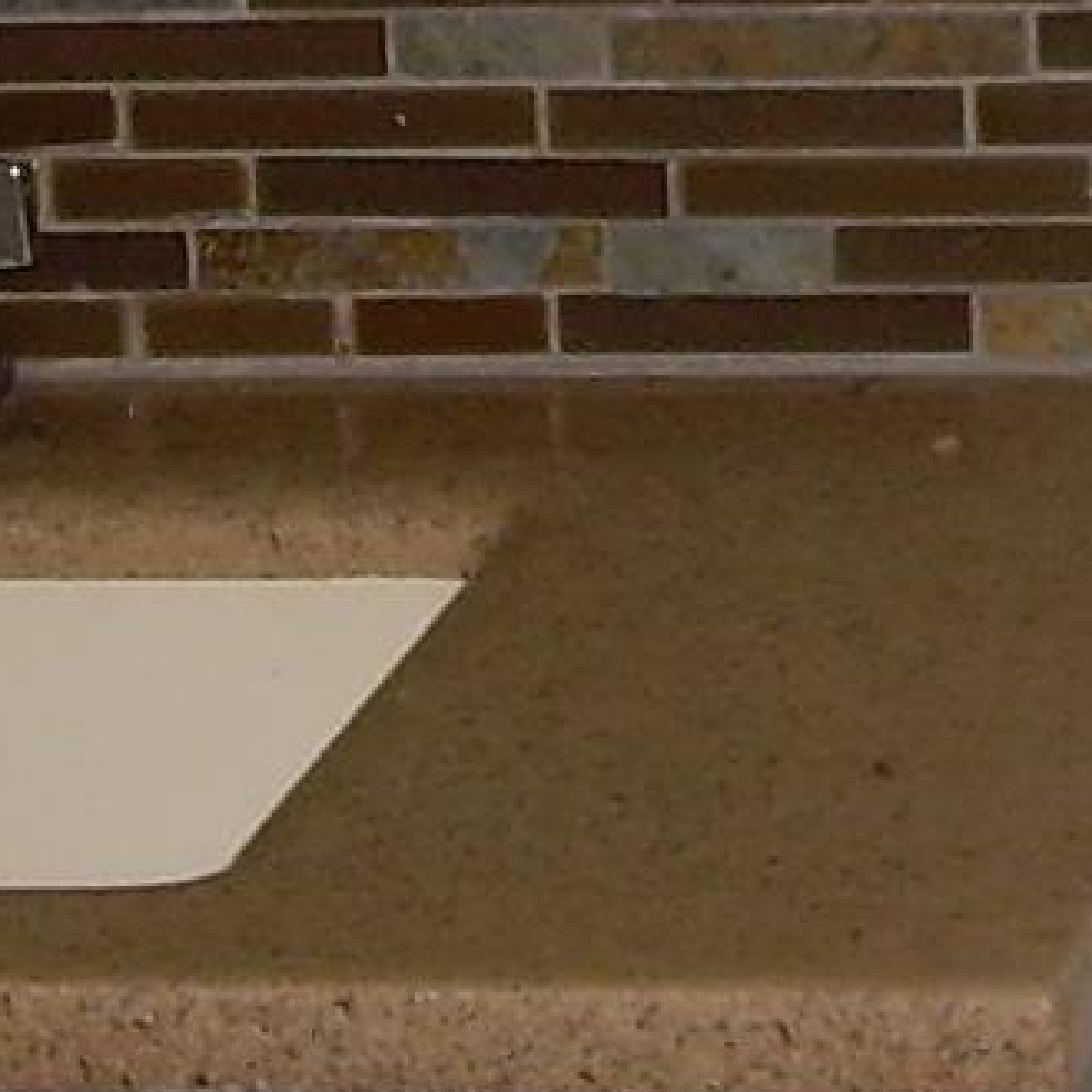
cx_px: 1520
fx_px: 10243
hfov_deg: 6.0
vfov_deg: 6.0
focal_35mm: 287
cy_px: -471
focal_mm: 7.7
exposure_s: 1/60
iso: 50
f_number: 3
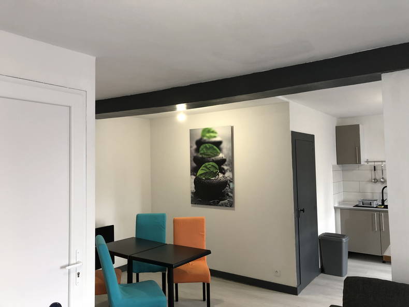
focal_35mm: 28
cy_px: 154
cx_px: 204
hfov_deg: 63.5
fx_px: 331
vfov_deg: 49.7
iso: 40
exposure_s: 1/24
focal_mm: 4
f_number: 1.8
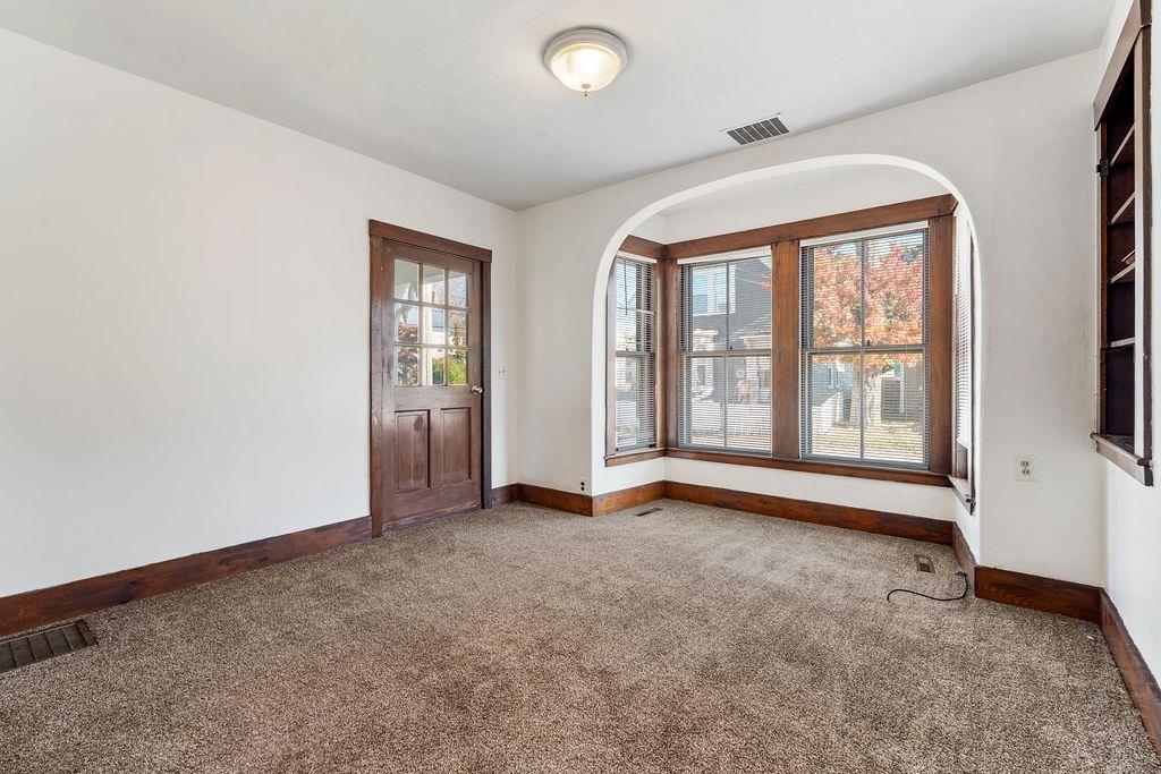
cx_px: 580
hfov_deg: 96.7
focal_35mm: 16
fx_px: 516
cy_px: 387
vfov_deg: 73.8
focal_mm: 16
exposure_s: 2.5
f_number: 9
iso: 100
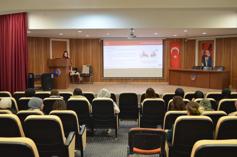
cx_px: 118
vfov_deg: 31.8
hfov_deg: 46.5
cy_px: 78
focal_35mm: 42
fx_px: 276
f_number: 4.5
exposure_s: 1/30
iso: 1000
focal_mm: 28
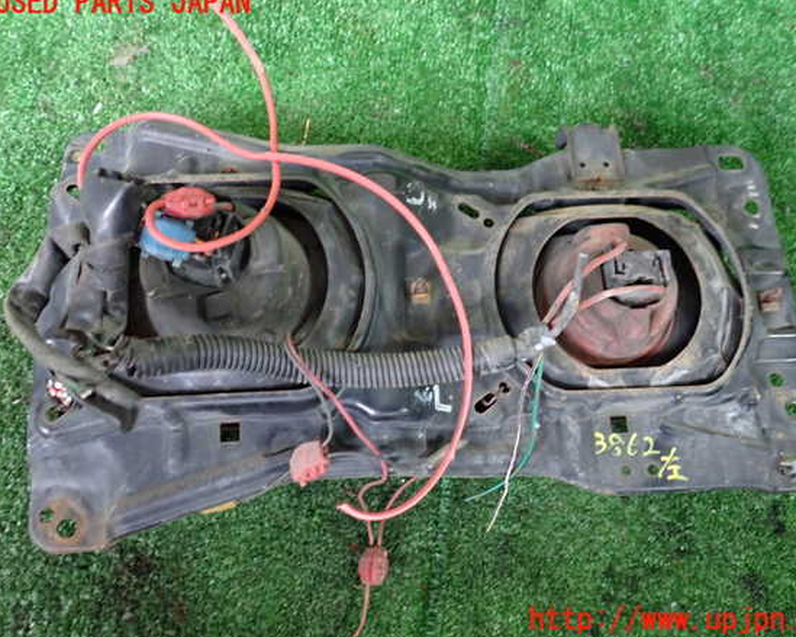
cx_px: 422
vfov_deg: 45.8
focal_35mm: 32
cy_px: 312
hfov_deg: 55.6
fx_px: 754
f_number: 2.3
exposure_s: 1/30
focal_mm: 5.4
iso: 800
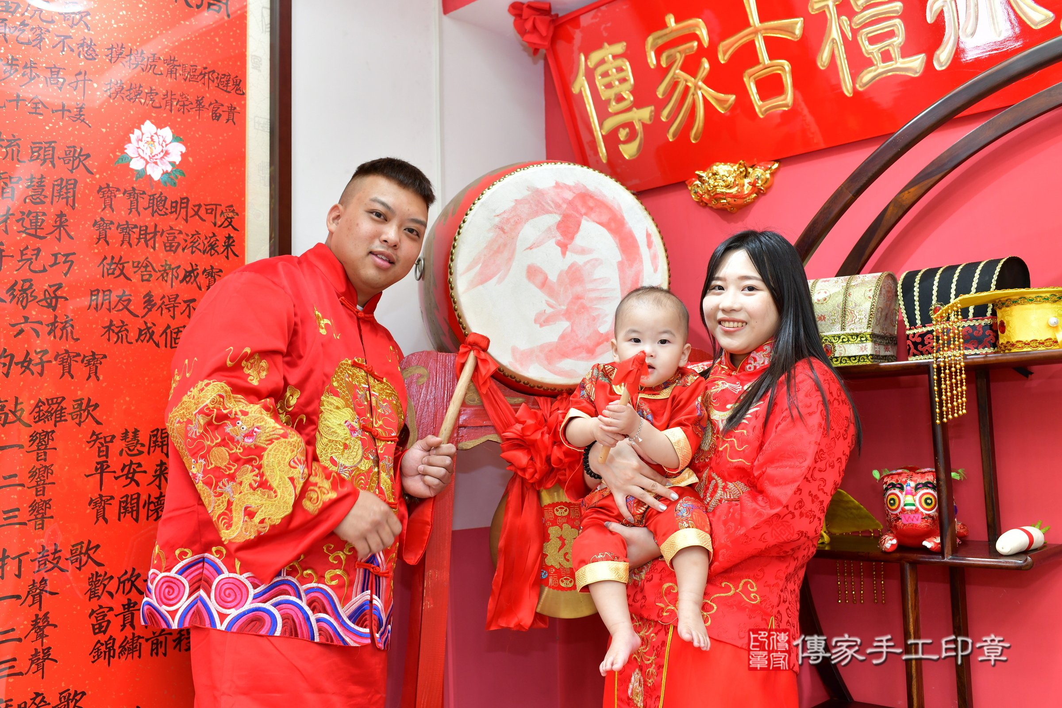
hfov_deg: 54.4
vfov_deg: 37.9
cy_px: 354
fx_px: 1032
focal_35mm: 35
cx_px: 531
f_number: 4.5
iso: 800
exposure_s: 1/200
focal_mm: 35
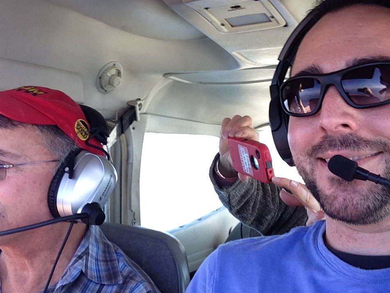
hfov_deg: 40.4
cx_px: 177
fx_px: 530
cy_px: 171
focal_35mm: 47
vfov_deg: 30.8
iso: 32
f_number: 2.4
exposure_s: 1/120
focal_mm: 2.18
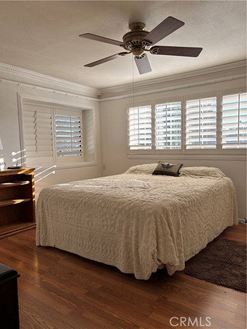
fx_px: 247
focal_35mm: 26
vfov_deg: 67.3
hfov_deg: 53.1
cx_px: 124
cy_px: 164
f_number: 1.6
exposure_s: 1/222
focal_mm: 5.96
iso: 40
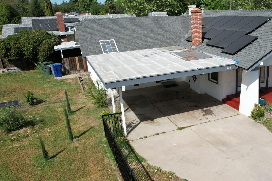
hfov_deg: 53.6
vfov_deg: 38.8
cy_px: 103
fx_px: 257
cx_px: 199
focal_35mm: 34
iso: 110
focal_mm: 8.38
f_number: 2.8
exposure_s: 1/2500
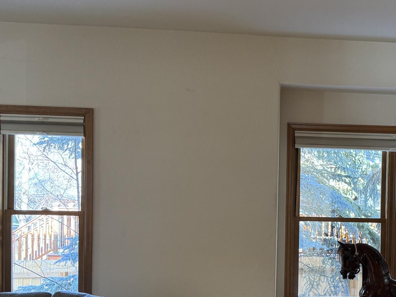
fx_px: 675
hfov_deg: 31.4
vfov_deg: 24.5
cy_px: 231
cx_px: 343
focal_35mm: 59
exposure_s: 1/60
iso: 160
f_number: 1.78
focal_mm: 6.76
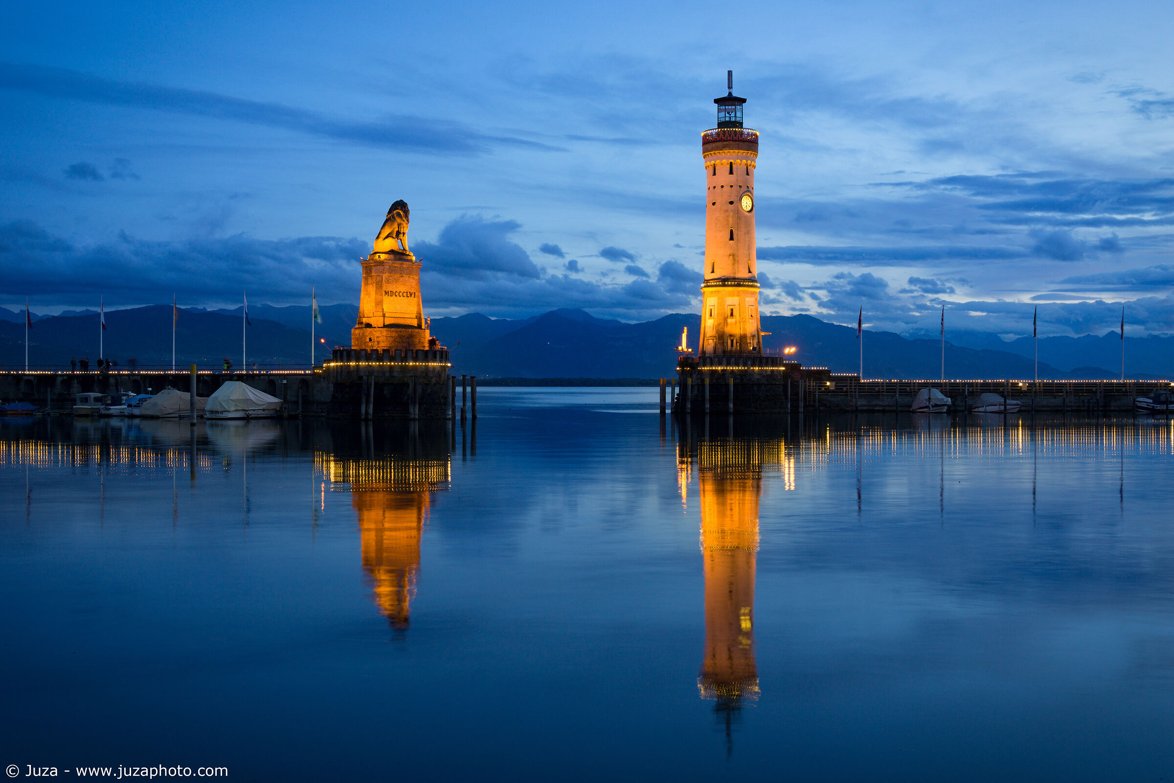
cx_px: 587
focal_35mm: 39
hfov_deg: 49.6
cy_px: 392
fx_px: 1272
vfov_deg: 34.2
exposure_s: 1.3
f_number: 8
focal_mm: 26
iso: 100
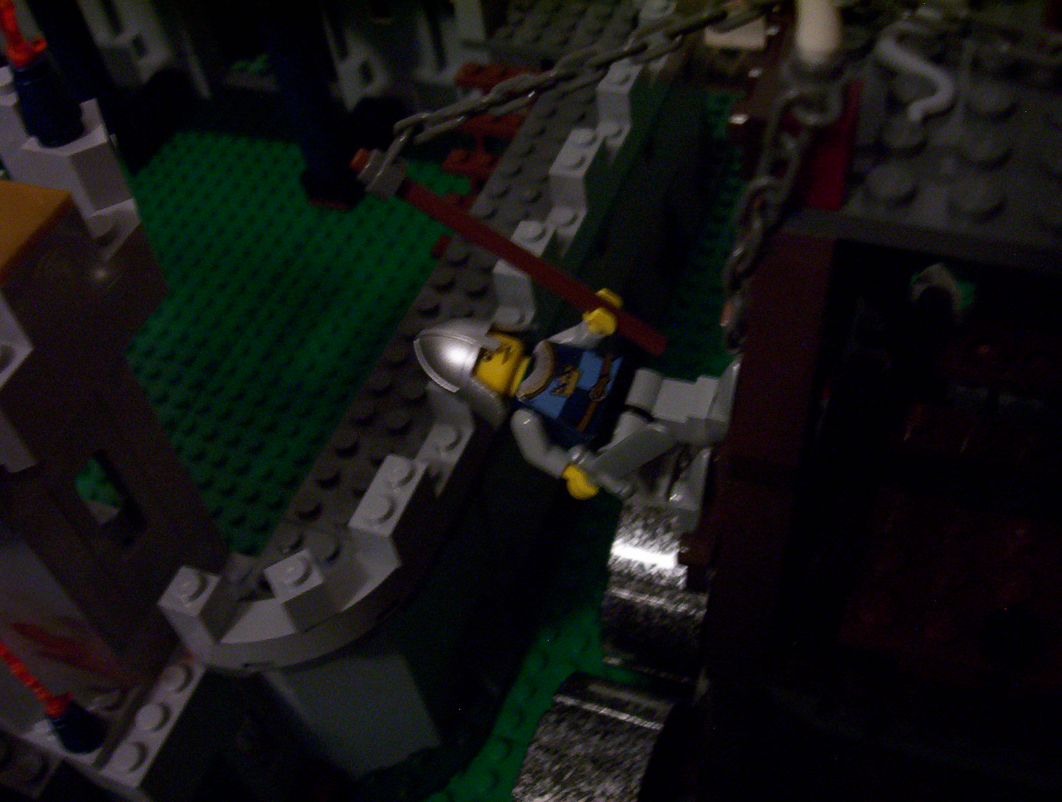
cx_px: 531
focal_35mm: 43
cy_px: 401
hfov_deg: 43.8
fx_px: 1322
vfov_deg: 33.7
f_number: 2.73
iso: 200
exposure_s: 1/8
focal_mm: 5.77
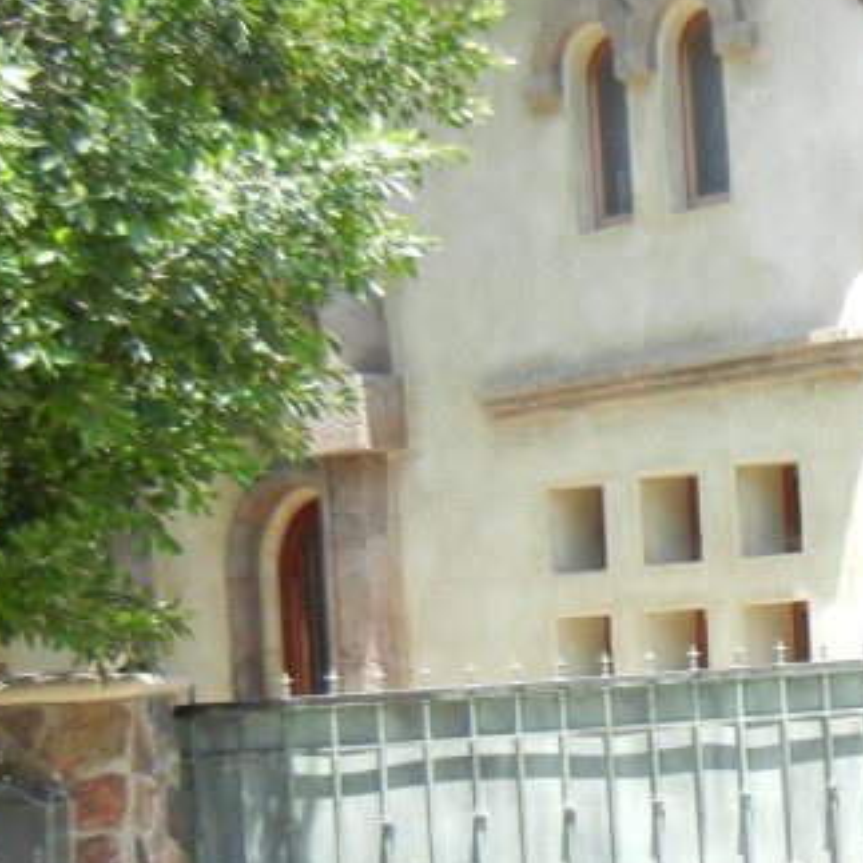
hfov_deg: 18.6
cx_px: 1242
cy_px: 534
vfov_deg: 20.6
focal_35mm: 84
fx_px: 2369
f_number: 3.5
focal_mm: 5.4
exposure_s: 1/243
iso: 160
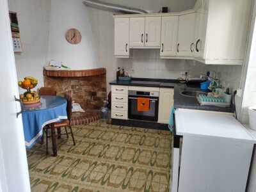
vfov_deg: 56.8
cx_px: 128
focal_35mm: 24
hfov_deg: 71.6
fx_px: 177
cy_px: 96
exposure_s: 1/100
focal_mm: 5.89
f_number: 1.89
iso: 329
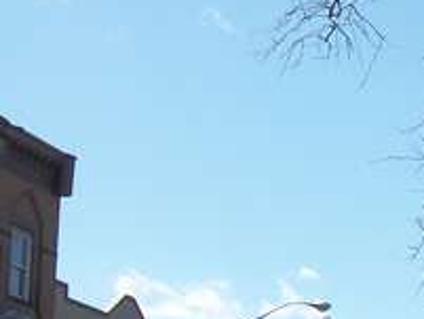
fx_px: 1495
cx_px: 473
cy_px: 330
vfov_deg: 12.0
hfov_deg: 15.7
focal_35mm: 122
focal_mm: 5.7
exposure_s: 1/160
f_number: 8.8
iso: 80
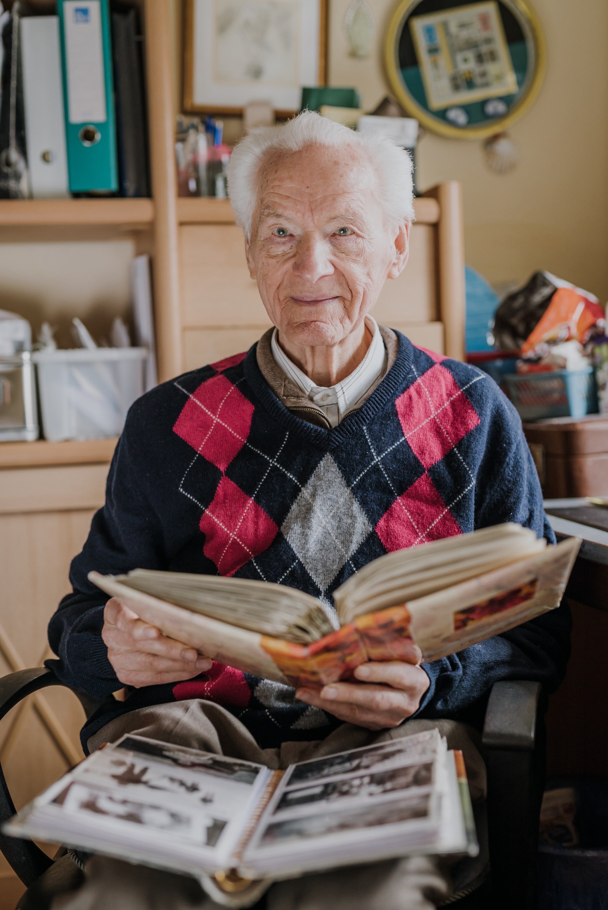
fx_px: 1265
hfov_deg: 27.0
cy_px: 455
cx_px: 304
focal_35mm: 50
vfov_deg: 39.6
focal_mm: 50
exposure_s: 1/500
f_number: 2.2
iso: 800
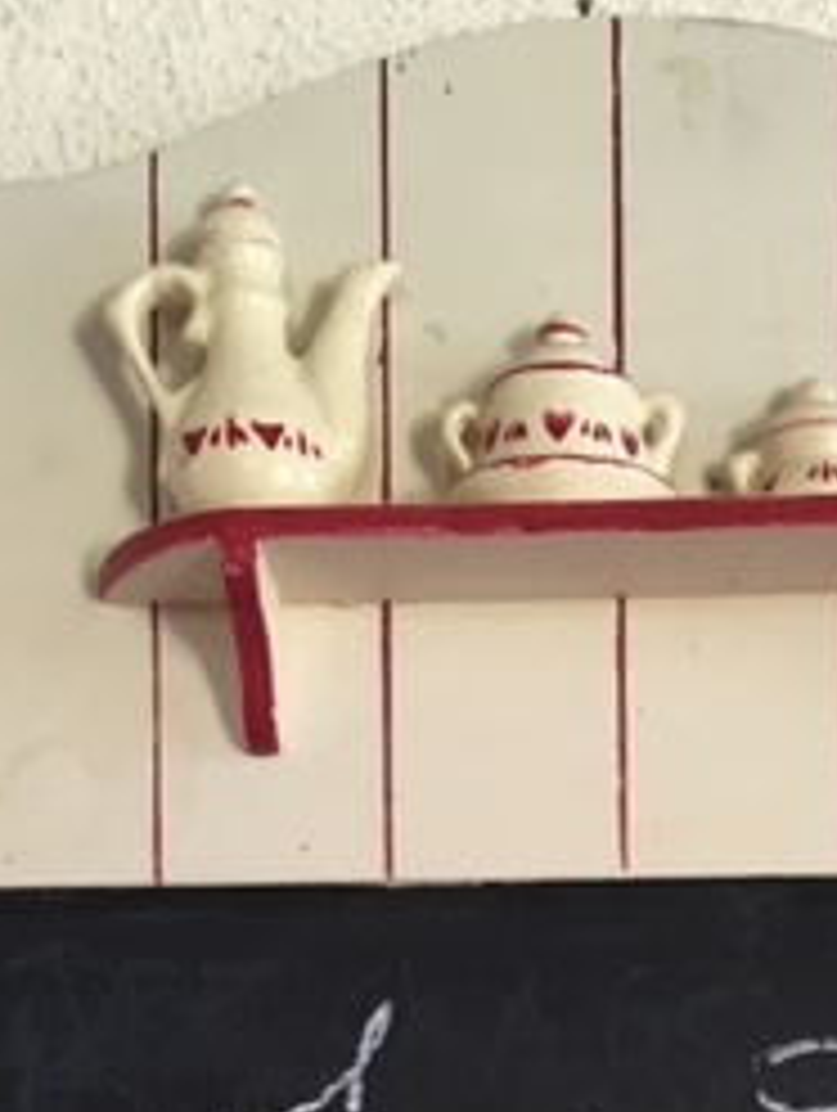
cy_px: 1391
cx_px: 711
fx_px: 2412
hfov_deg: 19.4
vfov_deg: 23.4
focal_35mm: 75
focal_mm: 4.15
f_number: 2.2
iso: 125
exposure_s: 1/33
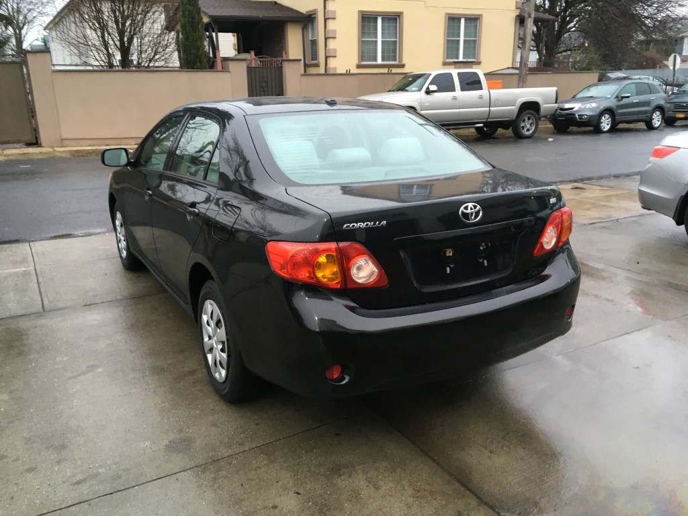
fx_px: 576
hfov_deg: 61.7
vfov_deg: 48.2
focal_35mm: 29
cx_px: 344
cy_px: 258
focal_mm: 4.15
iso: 64
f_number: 2.2
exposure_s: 1/30
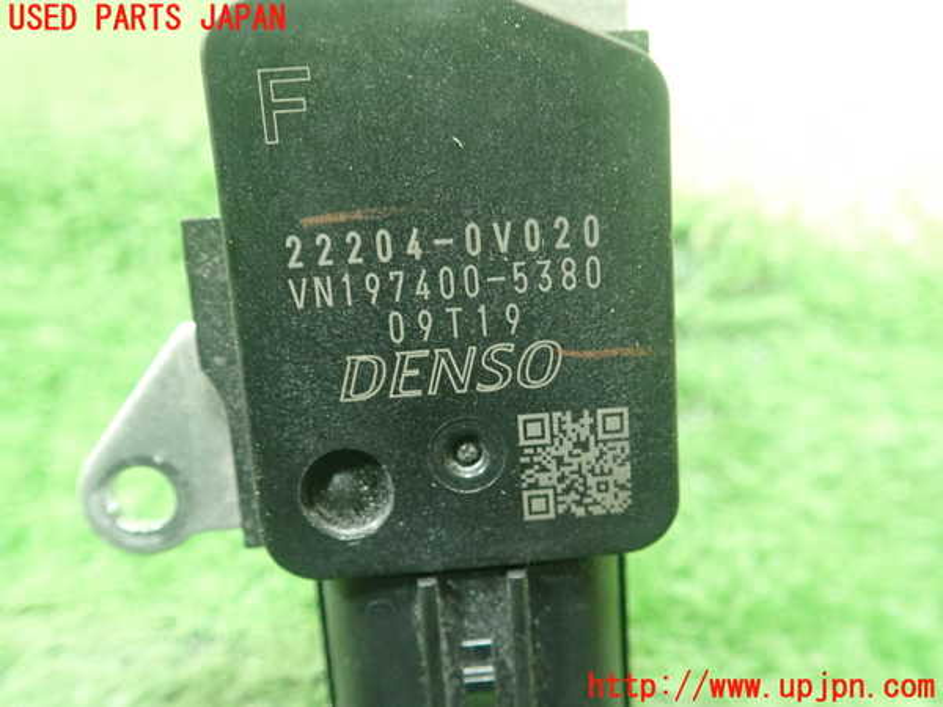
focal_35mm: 30
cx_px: 472
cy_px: 354
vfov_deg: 46.8
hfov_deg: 60.0
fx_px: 817
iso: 800
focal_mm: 5.5
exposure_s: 1/60
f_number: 2.3
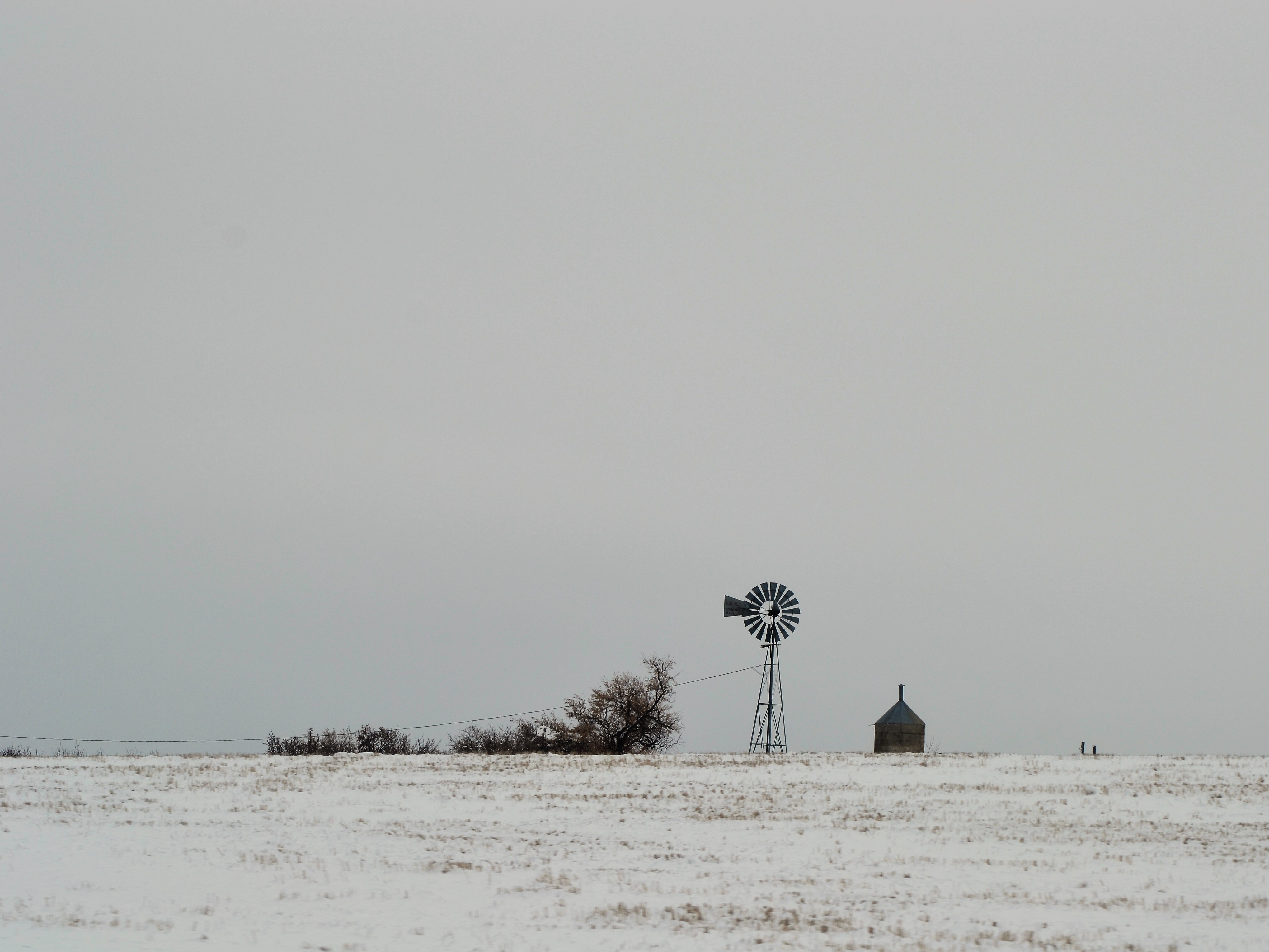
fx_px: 5976
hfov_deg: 12.1
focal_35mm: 163
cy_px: 477
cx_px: 632
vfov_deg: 9.1
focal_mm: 100
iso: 100
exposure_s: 1/320
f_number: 9
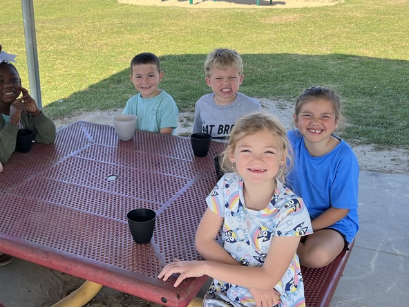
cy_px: 158
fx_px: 532
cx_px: 129
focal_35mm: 45
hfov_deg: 41.4
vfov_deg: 32.2
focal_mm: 5.1
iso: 50
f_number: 1.6
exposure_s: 1/967
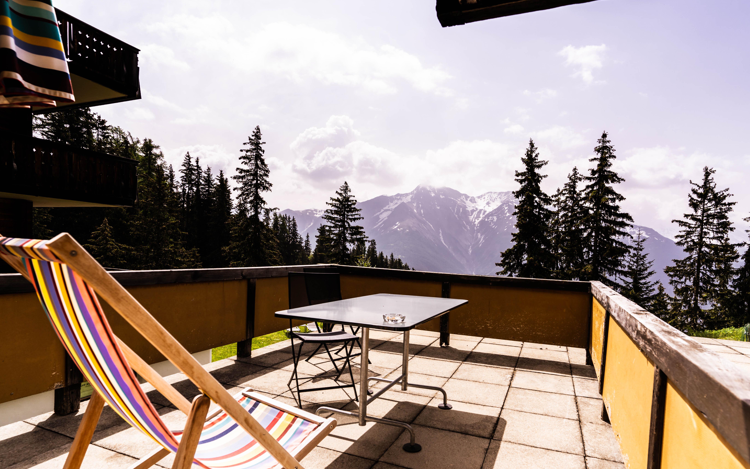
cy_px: 264
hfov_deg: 87.9
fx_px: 388
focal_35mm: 19
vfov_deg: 62.0
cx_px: 400
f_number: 5
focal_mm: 17
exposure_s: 1/800
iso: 100
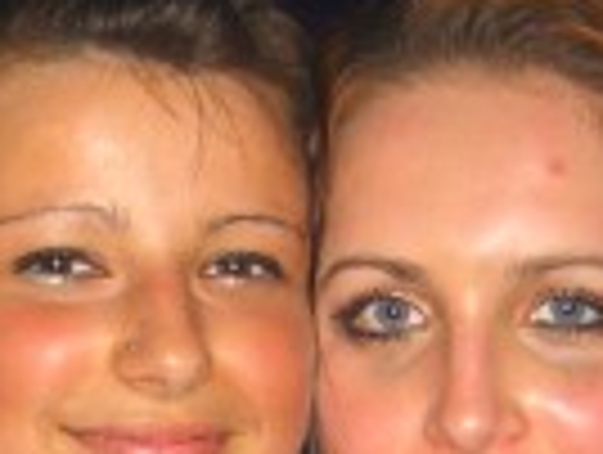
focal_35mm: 170
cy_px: 643
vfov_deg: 8.6
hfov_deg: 11.6
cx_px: 122
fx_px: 2967
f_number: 2.8
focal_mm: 7.9
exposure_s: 1/60
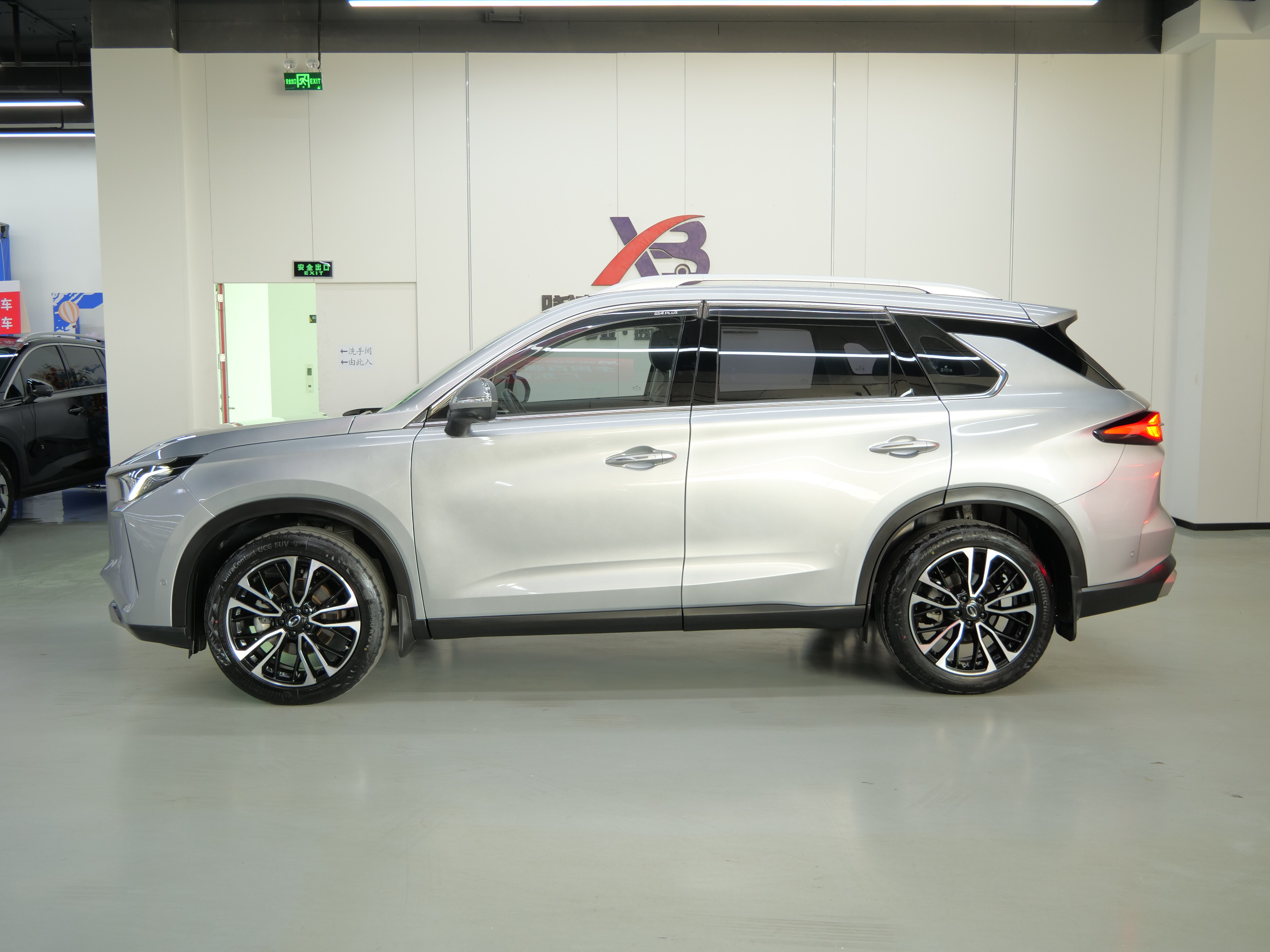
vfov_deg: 46.8
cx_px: 635
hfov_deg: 60.0
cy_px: 476
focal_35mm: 30
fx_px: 1101
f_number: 3.7
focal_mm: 15
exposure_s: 1/15
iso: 200
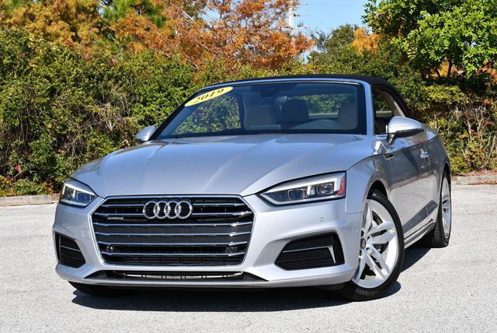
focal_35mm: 76
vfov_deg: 18.0
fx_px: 1050
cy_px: 166
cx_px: 248
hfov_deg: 26.6
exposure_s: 1/320
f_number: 9
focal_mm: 38
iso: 100
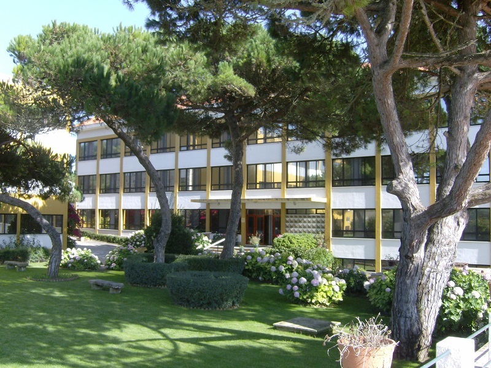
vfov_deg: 39.7
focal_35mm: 36
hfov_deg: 51.4
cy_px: 184
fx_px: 511
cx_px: 246
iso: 100
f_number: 4.7
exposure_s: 1/202
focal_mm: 6
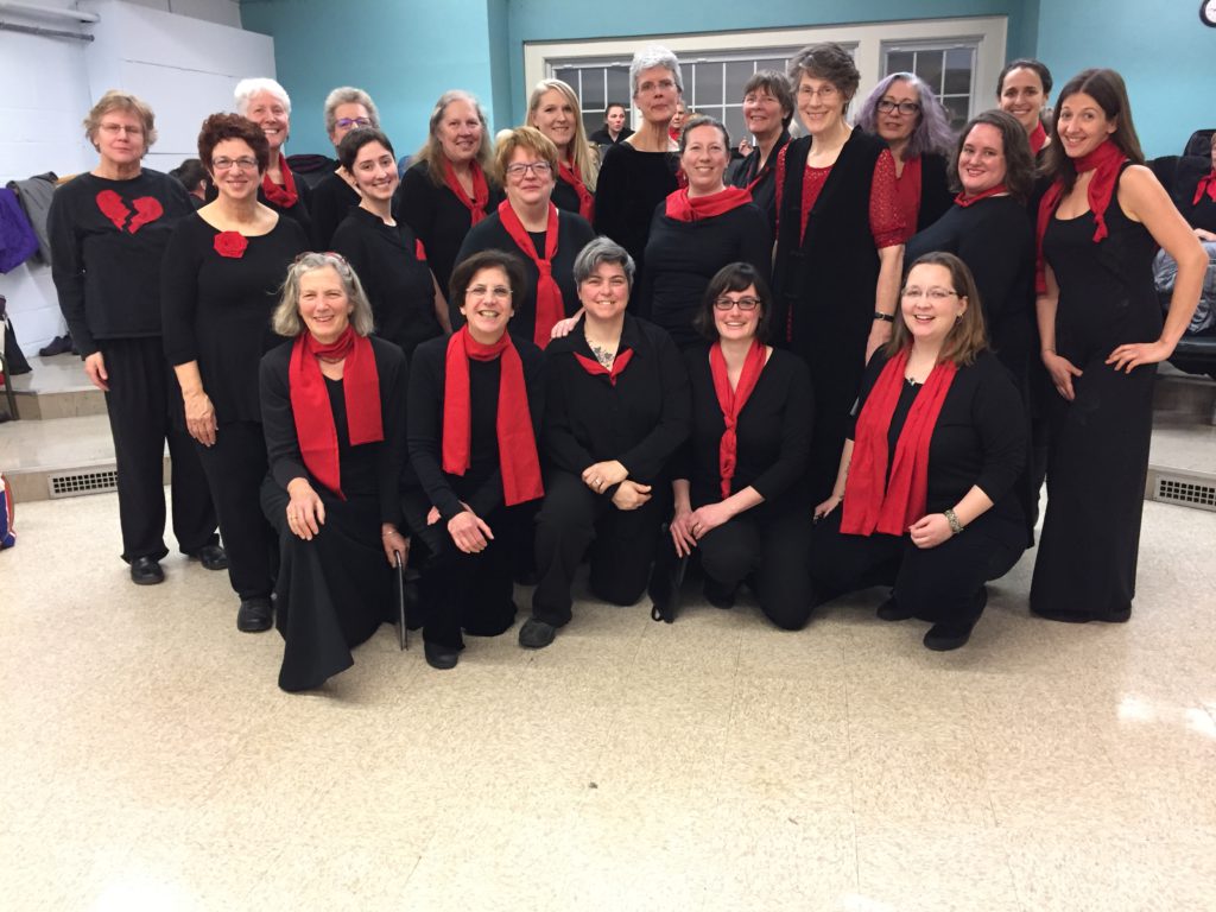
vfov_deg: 48.2
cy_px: 456
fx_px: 1019
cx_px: 608
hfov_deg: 61.7
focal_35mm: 29
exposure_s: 1/30
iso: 160
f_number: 2.2
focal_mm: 4.15
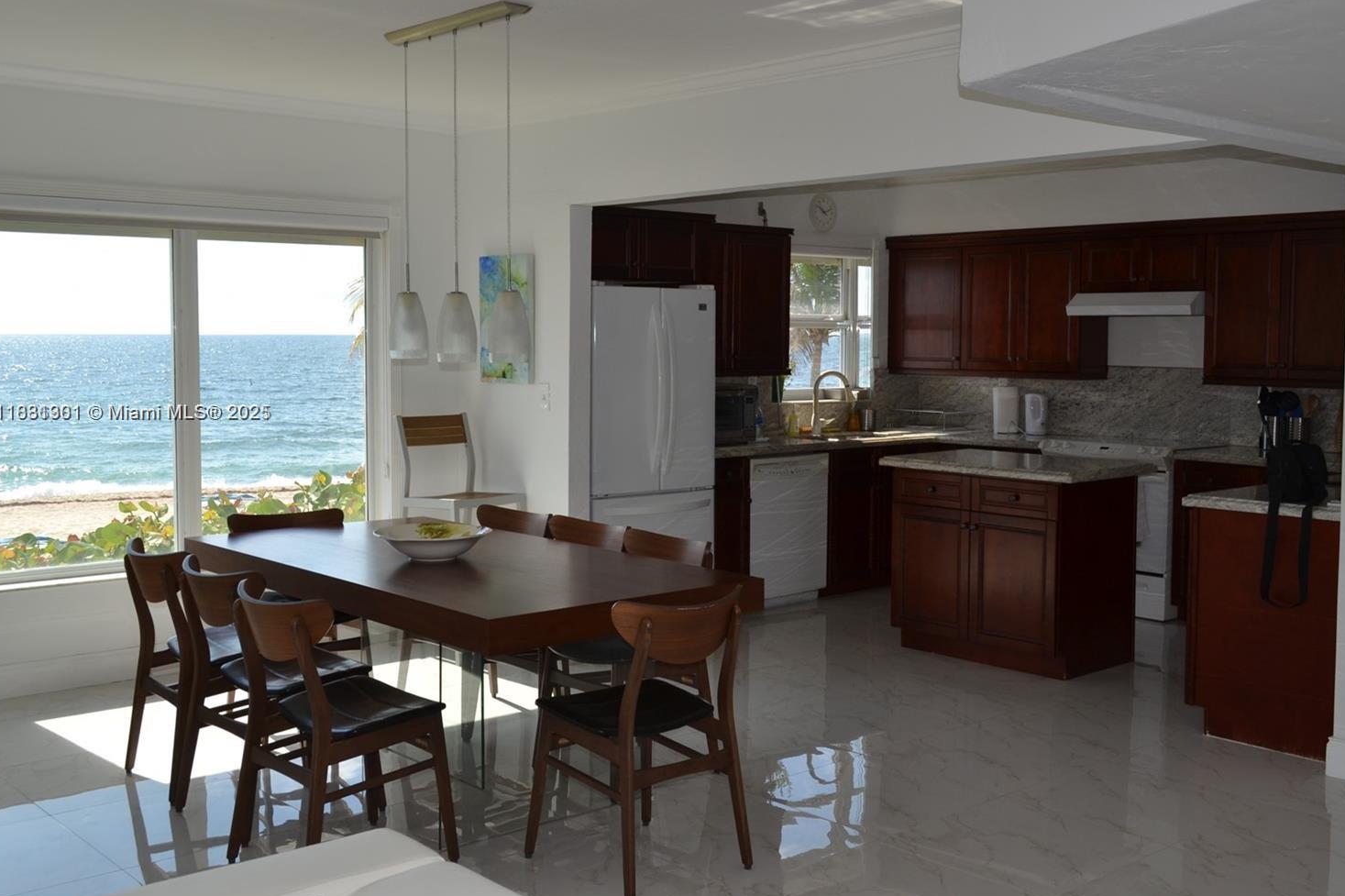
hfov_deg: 53.1
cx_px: 711
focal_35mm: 36
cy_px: 414
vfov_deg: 36.8
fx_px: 1344
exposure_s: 1/200
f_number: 5.6
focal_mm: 22
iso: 100
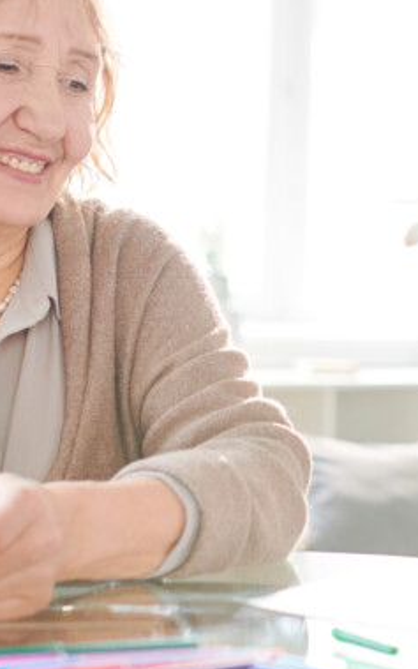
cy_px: 297
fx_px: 2059
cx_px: 430
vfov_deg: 18.4
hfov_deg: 11.5
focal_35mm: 113
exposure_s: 1/200
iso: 500
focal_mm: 35
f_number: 2.5
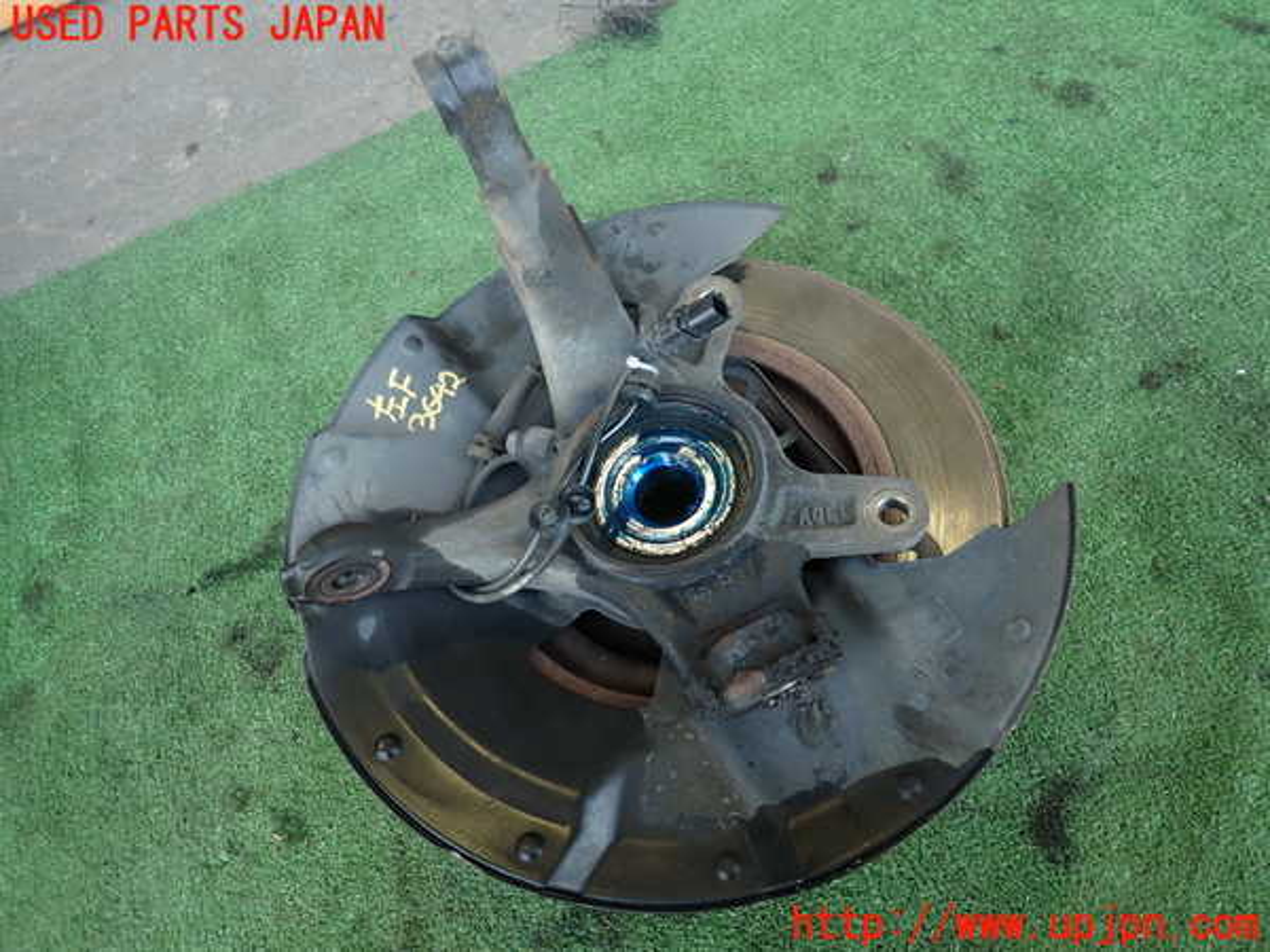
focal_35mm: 25
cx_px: 635
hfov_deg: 69.4
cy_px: 476
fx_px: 917
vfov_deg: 54.9
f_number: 2
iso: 125
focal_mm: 4.5
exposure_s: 1/60
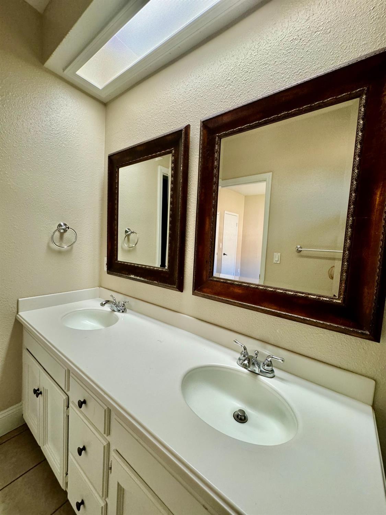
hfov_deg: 85.7
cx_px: 193
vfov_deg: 102.1
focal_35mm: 14
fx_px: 208
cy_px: 258
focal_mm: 2.22
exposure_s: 1/60
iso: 200
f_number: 2.2
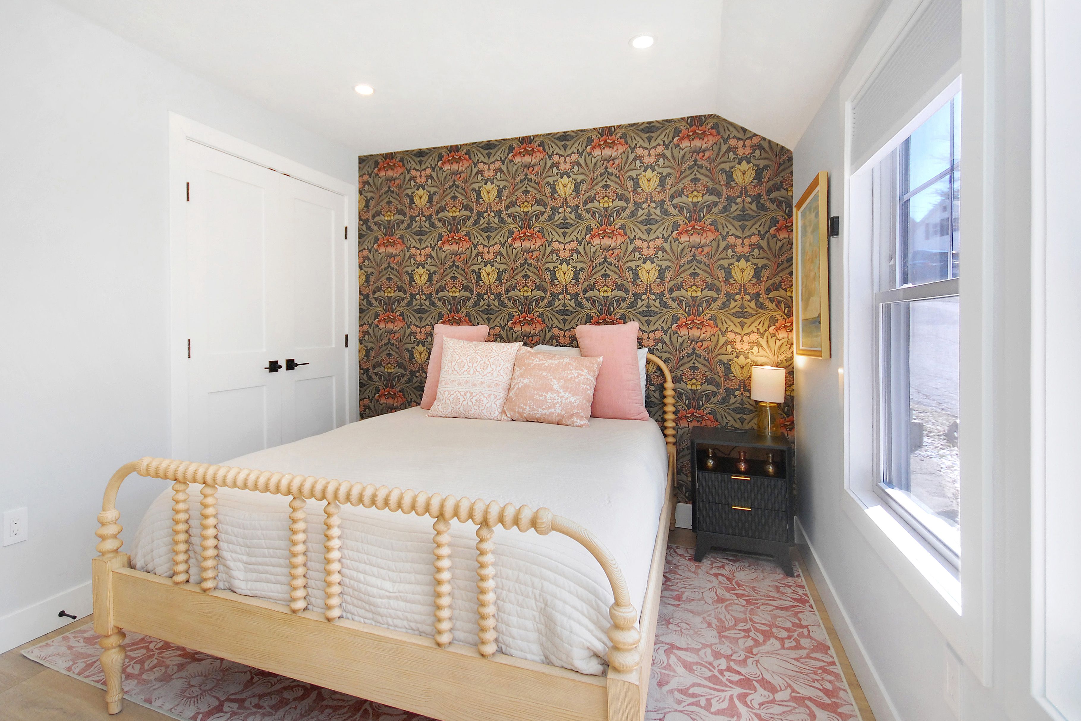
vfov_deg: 73.7
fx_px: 480
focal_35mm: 16
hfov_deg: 96.7
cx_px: 519
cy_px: 356
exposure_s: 1/60
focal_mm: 10
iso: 640
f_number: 5
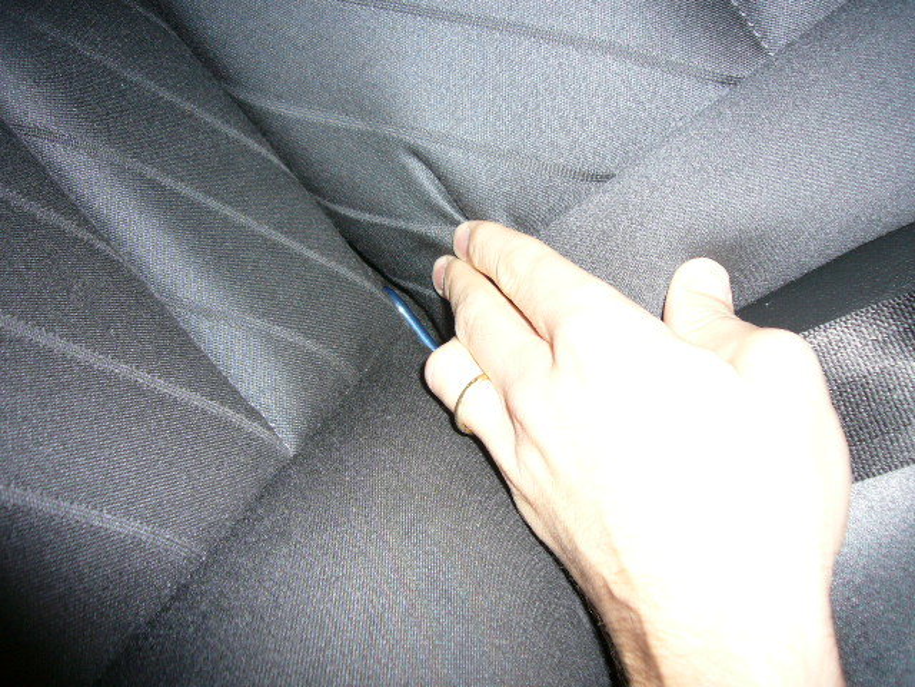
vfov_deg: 49.7
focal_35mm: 28
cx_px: 458
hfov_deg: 63.4
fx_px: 740
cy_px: 344
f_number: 2.8
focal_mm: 4.6
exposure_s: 1/30
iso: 100
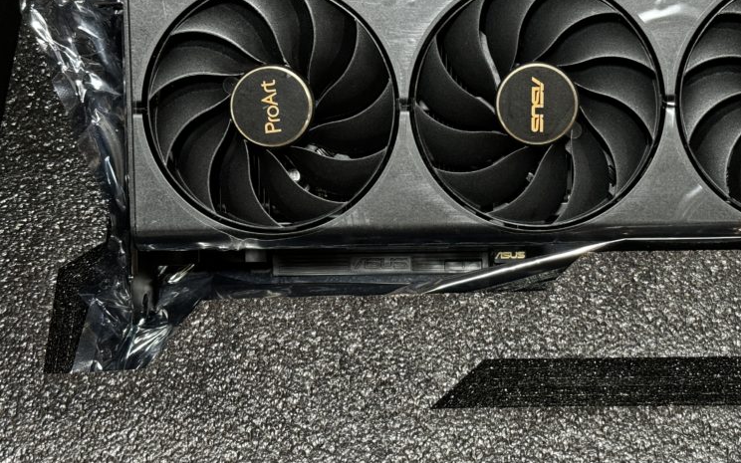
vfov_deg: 18.6
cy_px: 170
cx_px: 509
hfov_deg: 29.1
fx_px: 1414
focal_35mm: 70
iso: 400
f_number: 1.78
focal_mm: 6.76
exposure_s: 1/33
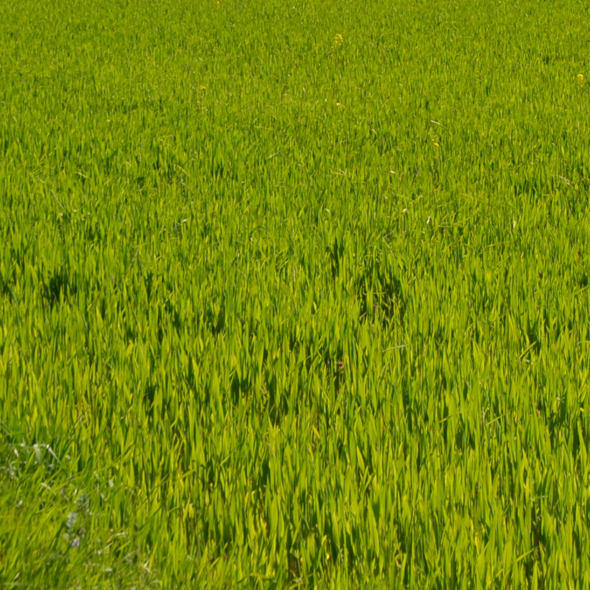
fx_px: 2468
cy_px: -207
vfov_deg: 13.1
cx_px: 892
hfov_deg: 12.9
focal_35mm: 128
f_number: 8
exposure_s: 1/250
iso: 100
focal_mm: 22
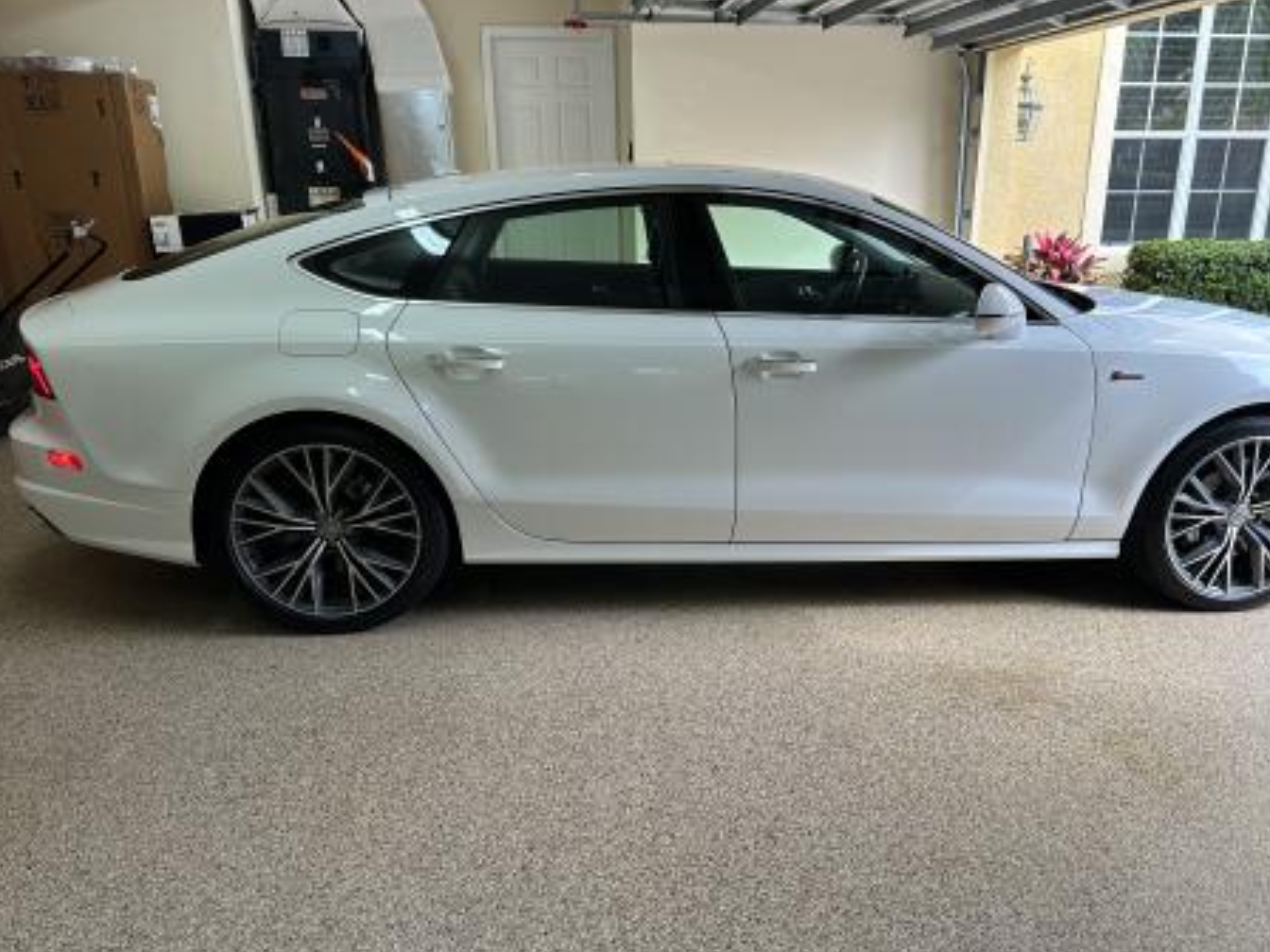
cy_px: 502
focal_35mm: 27
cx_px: 695
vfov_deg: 51.3
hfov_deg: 65.2
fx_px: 991
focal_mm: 6.86
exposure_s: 1/191
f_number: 1.78
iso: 64
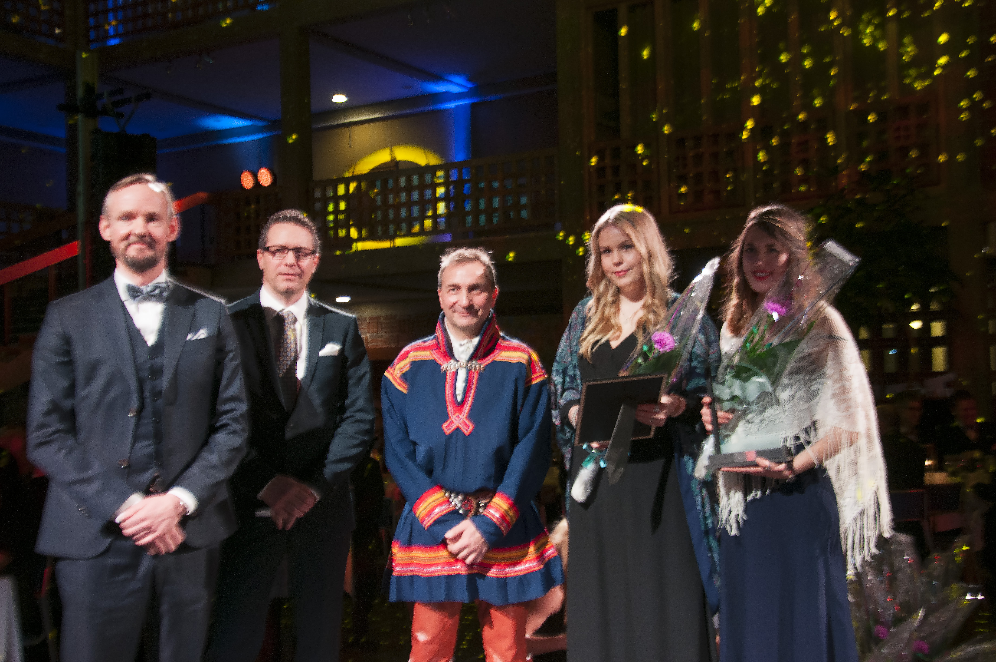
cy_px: 331
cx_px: 498
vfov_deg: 29.8
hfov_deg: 43.7
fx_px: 1243
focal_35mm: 45
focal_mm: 30
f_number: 4.2
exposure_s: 1/15
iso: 320
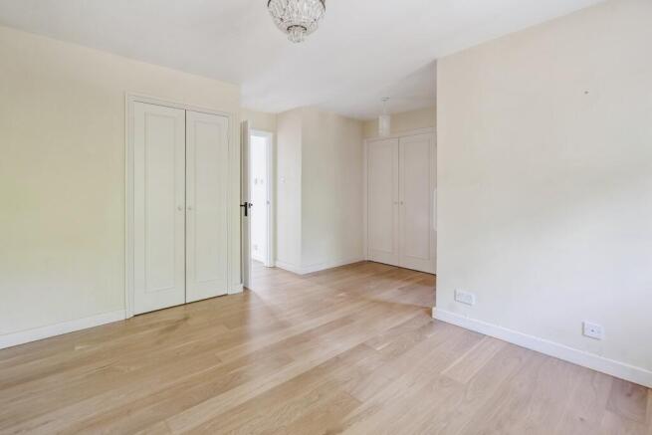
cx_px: 326
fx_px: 290
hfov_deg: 96.7
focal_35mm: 16
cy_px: 218
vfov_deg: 73.8
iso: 400
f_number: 6.3
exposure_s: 1/8
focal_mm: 16
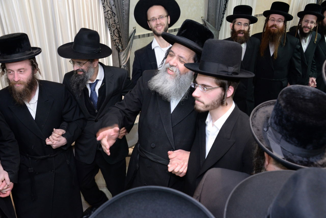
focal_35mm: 35
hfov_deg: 54.4
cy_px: 109
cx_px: 163
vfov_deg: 37.9
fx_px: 317
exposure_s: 1/60
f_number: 6.3
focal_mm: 35
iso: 1600
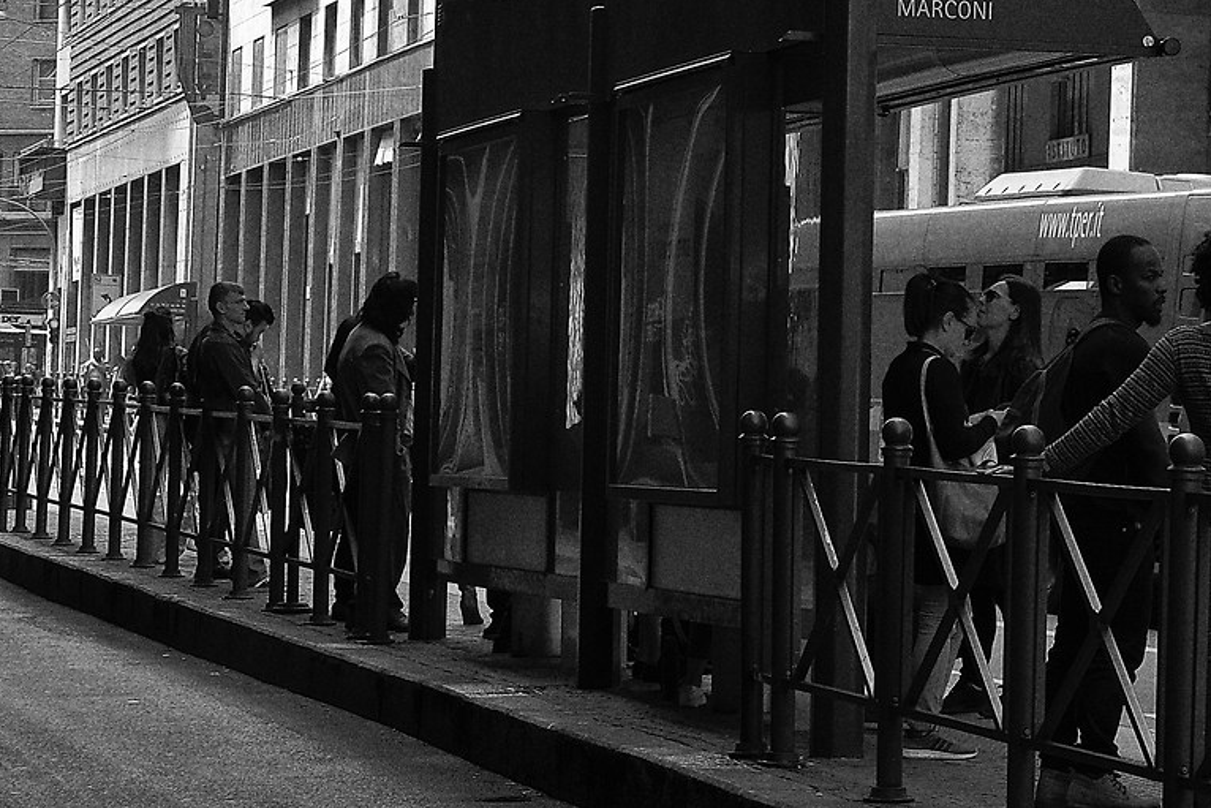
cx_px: 1835
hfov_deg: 11.8
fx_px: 5585
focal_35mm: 166
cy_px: 343
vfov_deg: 8.3
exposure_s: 1/320
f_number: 5.6
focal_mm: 35
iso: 200
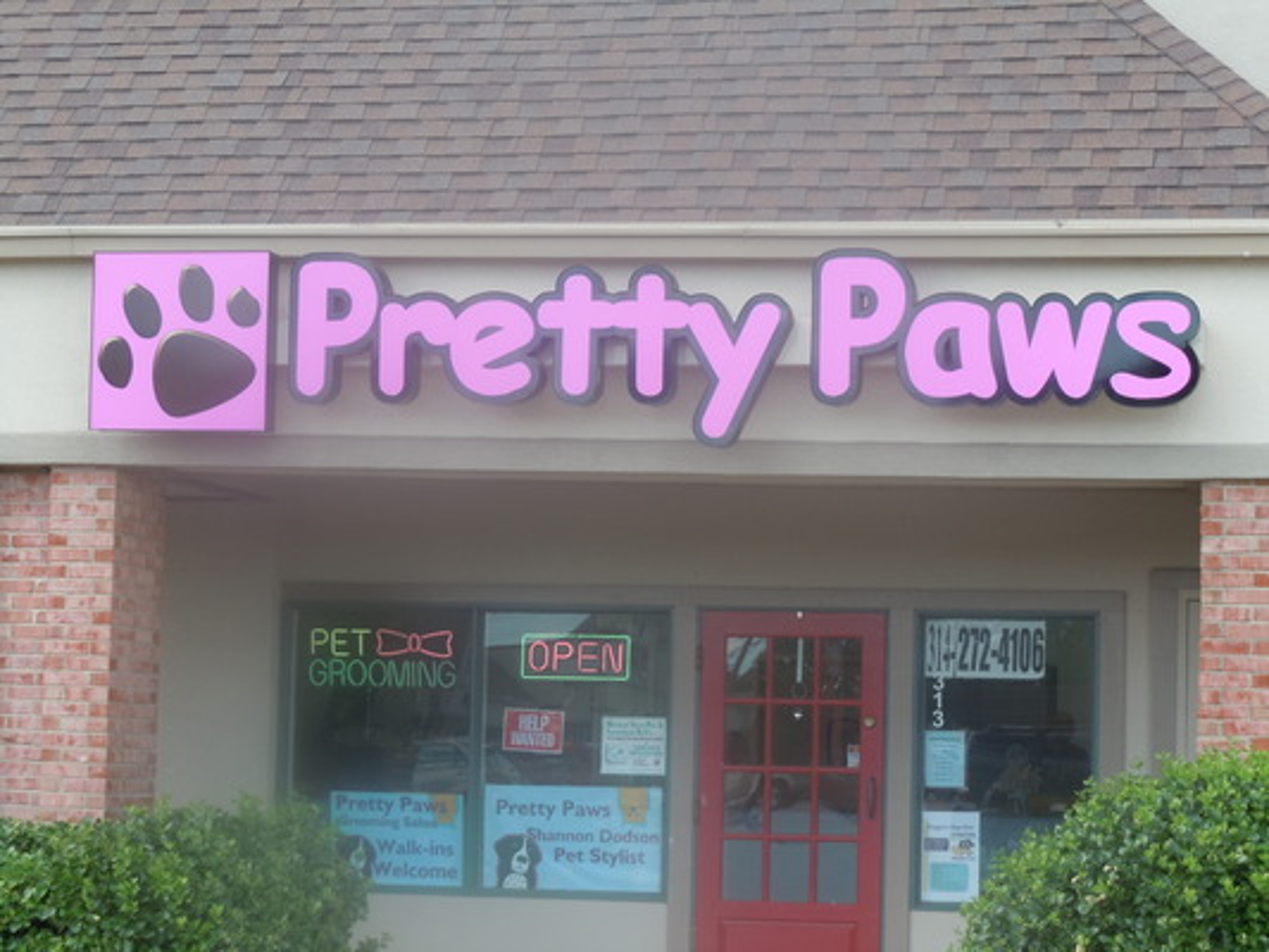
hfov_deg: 19.3
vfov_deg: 14.5
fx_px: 3740
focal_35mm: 102
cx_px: 634
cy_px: 476
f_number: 5.4
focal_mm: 18.3
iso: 100
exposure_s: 1/100
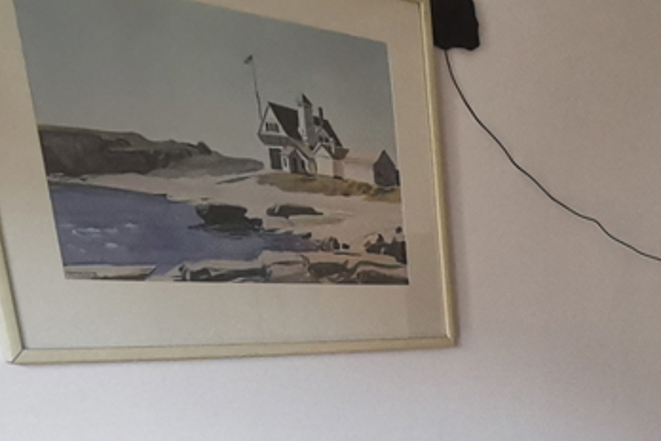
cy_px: 642
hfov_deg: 29.4
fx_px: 1120
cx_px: 743
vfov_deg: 19.6
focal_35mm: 61
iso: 400
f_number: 2.2
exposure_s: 1/50
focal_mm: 2.26
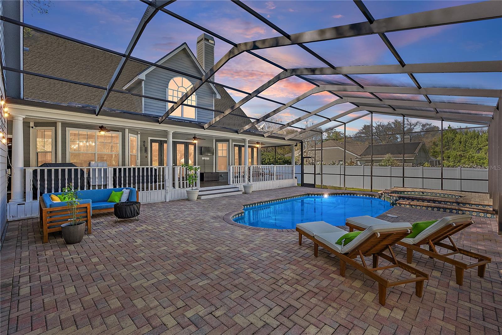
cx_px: 251
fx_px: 223
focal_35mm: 16
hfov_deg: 96.7
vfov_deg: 73.8
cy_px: 168
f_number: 5
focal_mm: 16
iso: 1600
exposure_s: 1/800
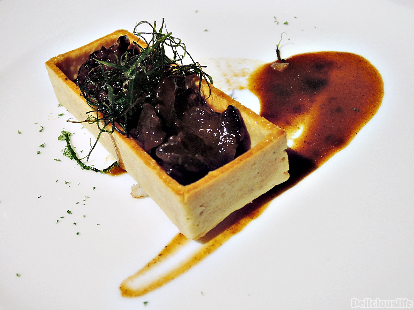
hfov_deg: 52.6
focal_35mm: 35
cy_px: 155
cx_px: 207
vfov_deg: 40.7
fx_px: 419
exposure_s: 1/20
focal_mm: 7.5
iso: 400
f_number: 3.5
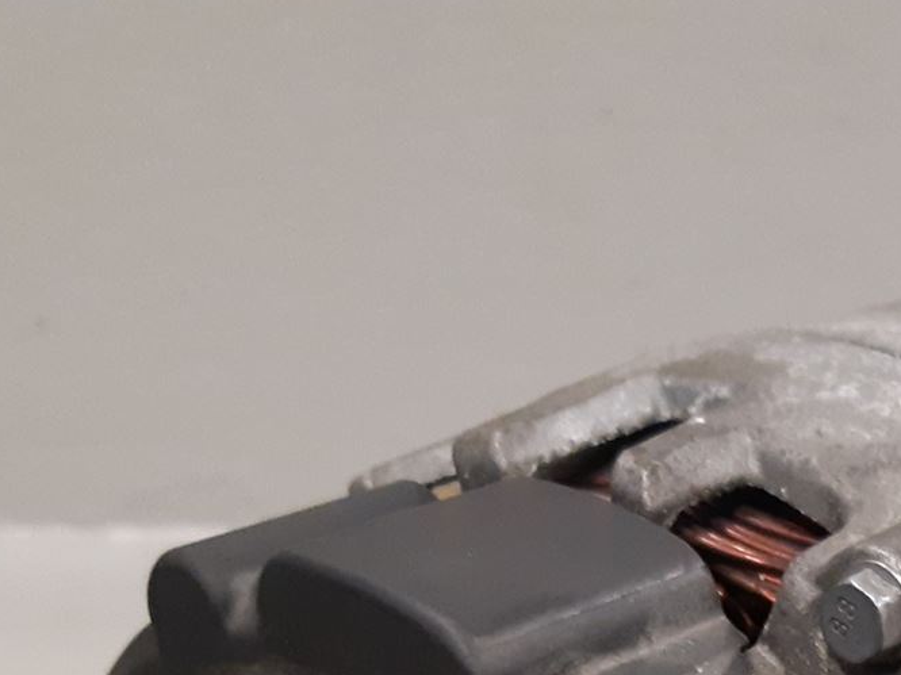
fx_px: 2082
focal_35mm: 80
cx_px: 743
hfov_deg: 24.0
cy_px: 1024
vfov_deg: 16.7
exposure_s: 1/50
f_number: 1.7
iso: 250
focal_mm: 3.93
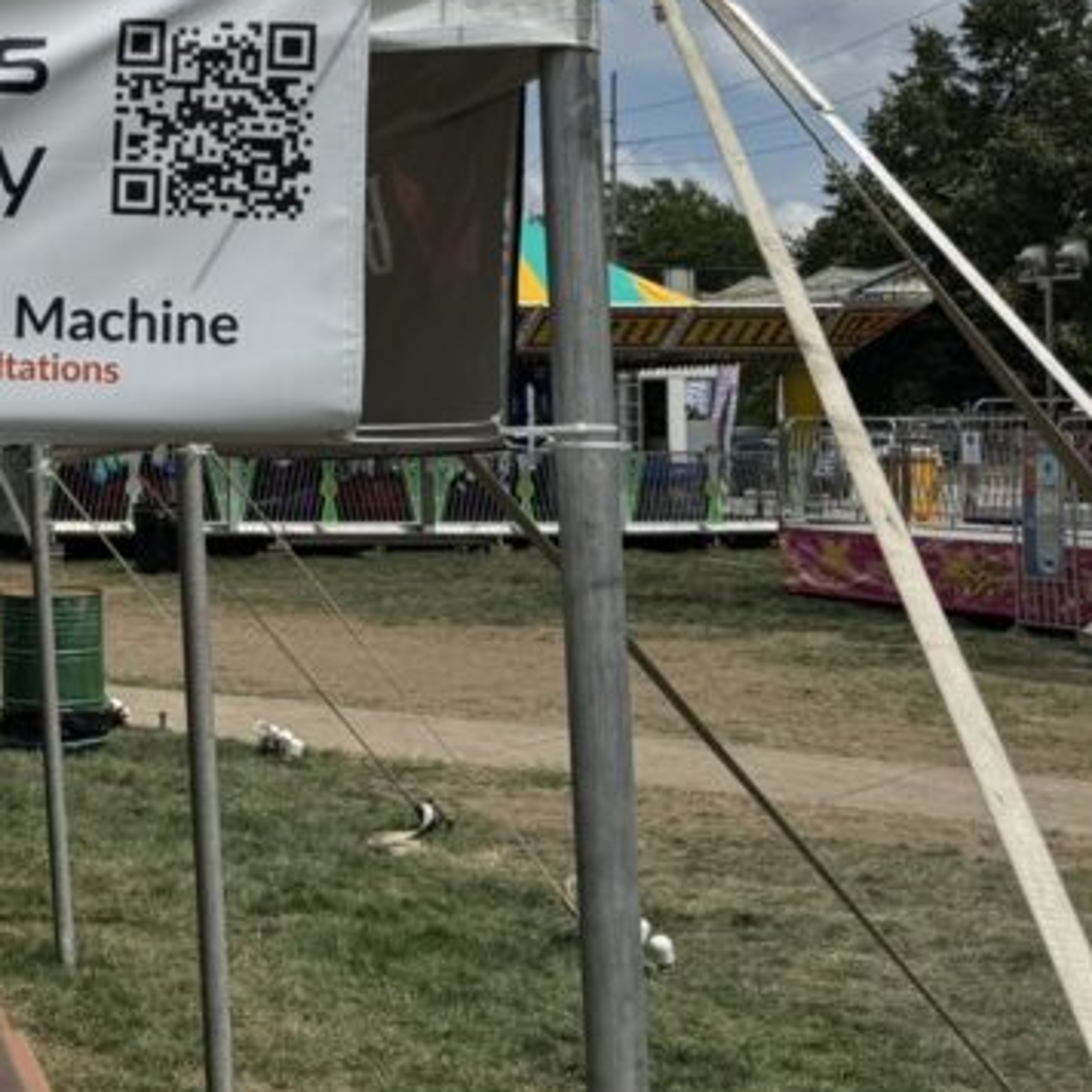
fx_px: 2177
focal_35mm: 61
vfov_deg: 27.8
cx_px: -245
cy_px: 301
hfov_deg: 25.1
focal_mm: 6.76
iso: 80
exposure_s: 1/12346
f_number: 1.78
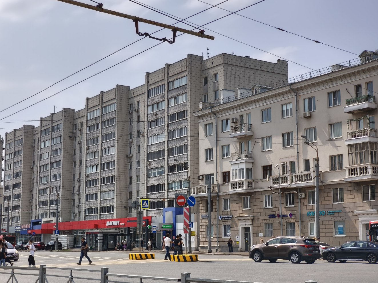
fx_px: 546
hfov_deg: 38.2
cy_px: 142
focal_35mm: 50
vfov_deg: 29.1
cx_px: 189
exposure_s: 1/606
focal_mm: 7.1
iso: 50
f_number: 1.9
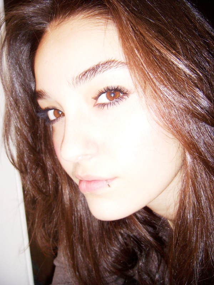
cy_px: 142
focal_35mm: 38
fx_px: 313
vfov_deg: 49.0
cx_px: 107
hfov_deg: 37.7
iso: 64
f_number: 3.5
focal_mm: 6.4
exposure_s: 1/60.2
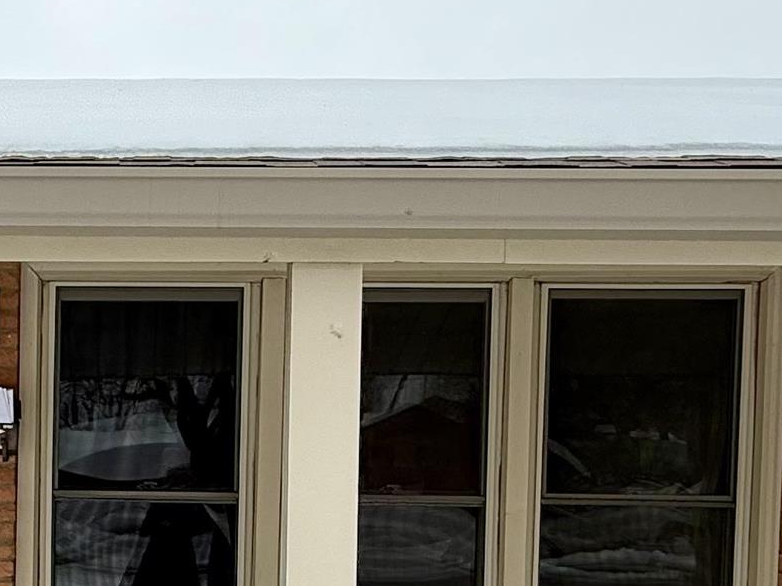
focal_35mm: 55
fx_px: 1242
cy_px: 519
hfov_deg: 33.3
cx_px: 93
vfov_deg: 25.8
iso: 64
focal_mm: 2.22
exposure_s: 1/1312
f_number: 2.2
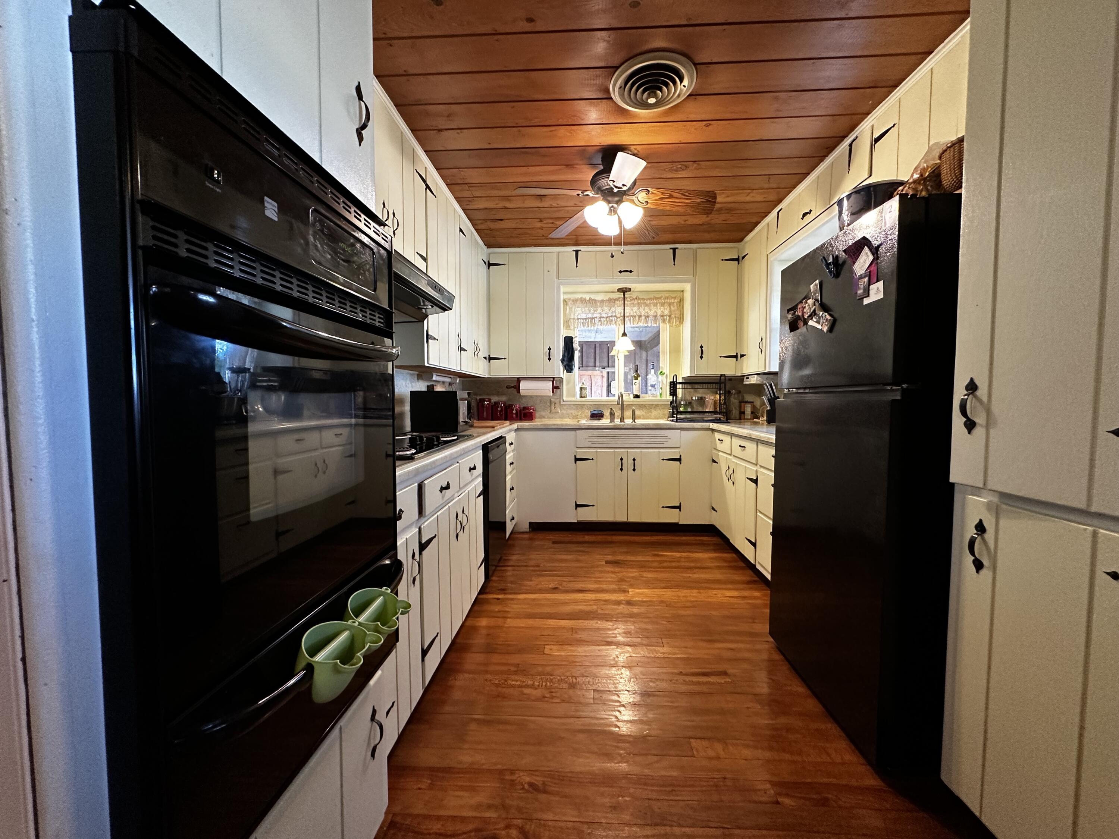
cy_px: 420
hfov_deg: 102.1
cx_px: 560
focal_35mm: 14
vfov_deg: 85.7
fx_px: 453
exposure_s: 1/60
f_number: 2.2
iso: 320
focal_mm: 2.22
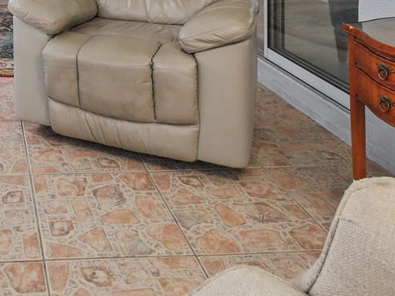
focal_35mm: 44
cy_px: -117
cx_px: -2
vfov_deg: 26.3
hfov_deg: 38.1
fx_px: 502
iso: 400
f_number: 4
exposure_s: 1/50
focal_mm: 7
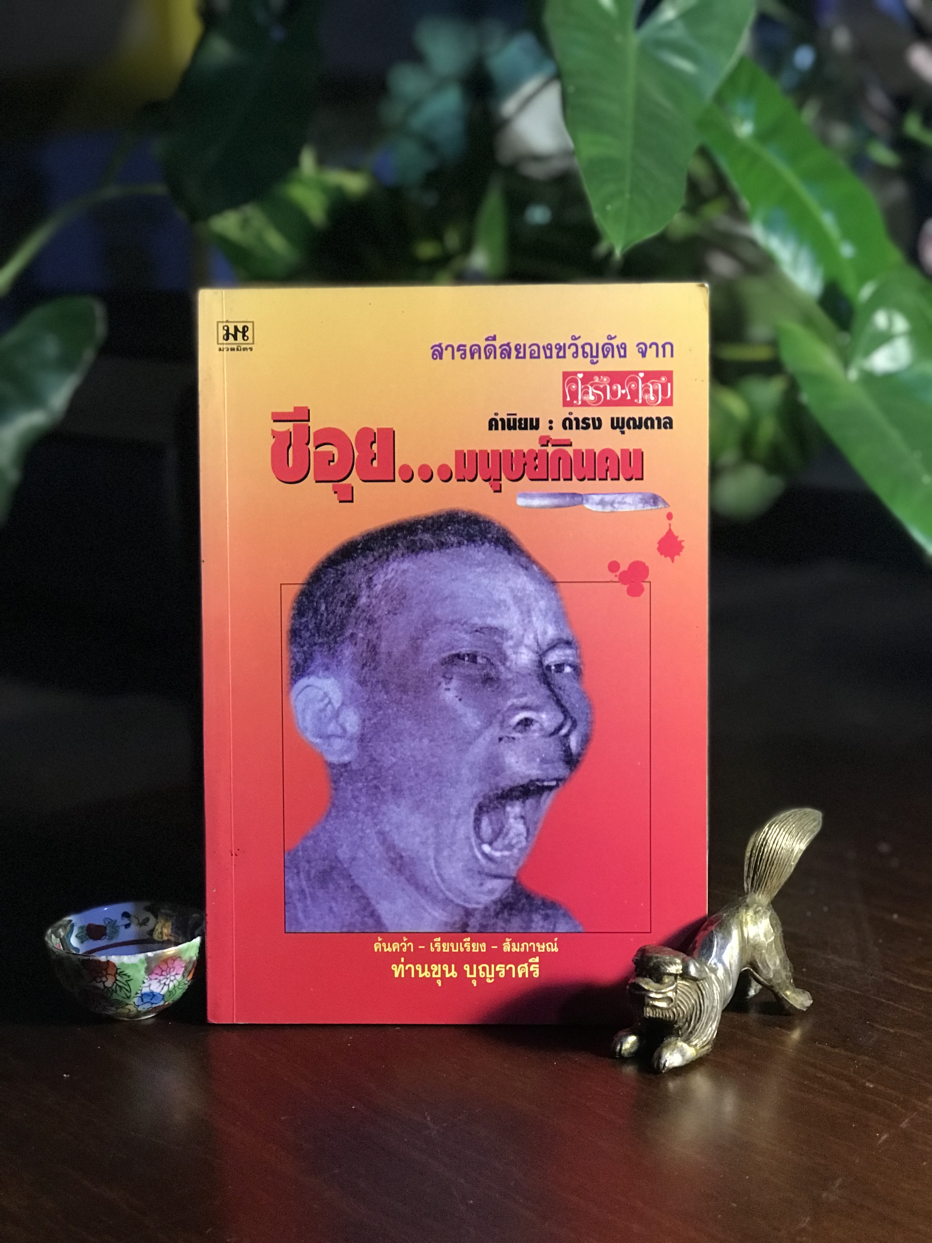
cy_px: 622
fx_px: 2046
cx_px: 466
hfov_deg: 25.7
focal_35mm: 57
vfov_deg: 33.8
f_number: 2.8
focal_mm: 6.6
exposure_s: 1/50
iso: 320
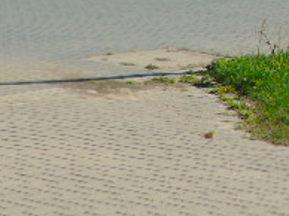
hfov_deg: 12.8
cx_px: -16
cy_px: 347
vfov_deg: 9.4
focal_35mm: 152
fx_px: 1267
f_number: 4.1
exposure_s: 1/800
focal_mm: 8.2
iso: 80
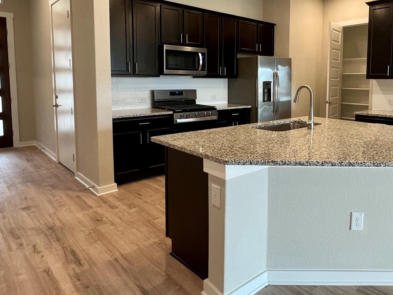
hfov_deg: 68.0
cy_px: 106
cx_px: 251
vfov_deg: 54.1
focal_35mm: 25
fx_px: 284
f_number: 1.8
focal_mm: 1.57
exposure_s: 1/60
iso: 160
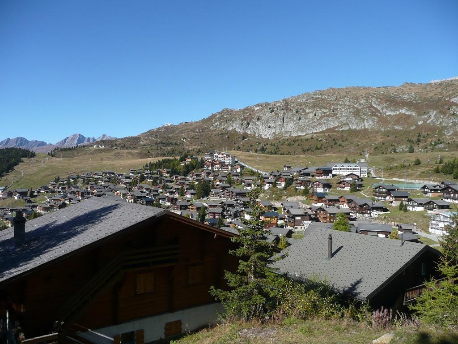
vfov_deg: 49.7
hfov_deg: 63.4
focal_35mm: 28
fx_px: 370
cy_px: 172
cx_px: 229
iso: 100
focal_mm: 4.6
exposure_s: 1/800
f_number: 3.3
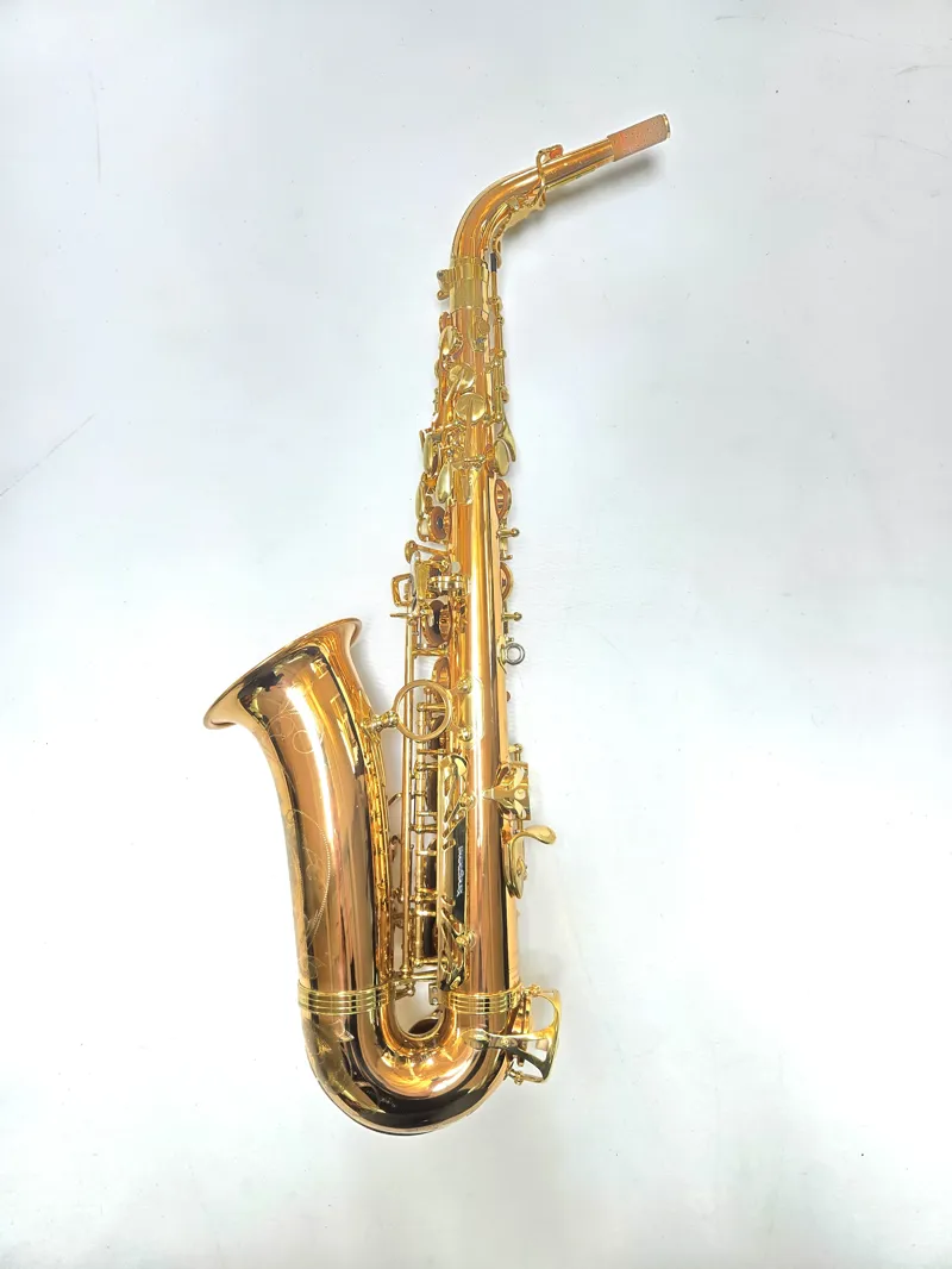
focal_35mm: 23
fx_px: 843
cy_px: 634
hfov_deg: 58.9
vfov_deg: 73.9
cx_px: 476
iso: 64
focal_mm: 5.4
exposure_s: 1/100
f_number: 1.8
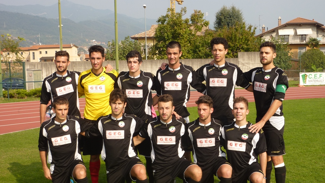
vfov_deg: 22.5
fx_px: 457
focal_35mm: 53
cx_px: 163
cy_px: 120
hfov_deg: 39.2
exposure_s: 1/400
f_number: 4
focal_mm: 7.9
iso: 80
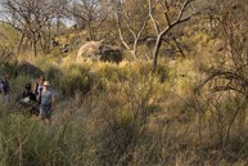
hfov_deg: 26.6
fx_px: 524
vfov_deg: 17.9
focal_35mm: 76
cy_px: 40
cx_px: 112
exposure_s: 1/200
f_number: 9
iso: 200
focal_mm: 35
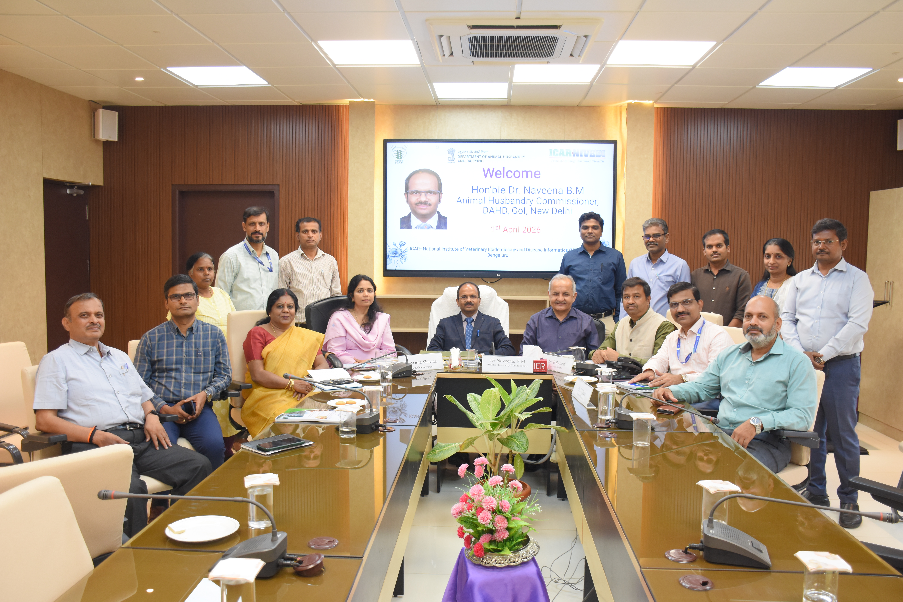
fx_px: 752
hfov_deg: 61.9
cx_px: 452
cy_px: 301
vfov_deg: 43.6
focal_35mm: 30
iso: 800
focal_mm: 20
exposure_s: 1/100
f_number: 5
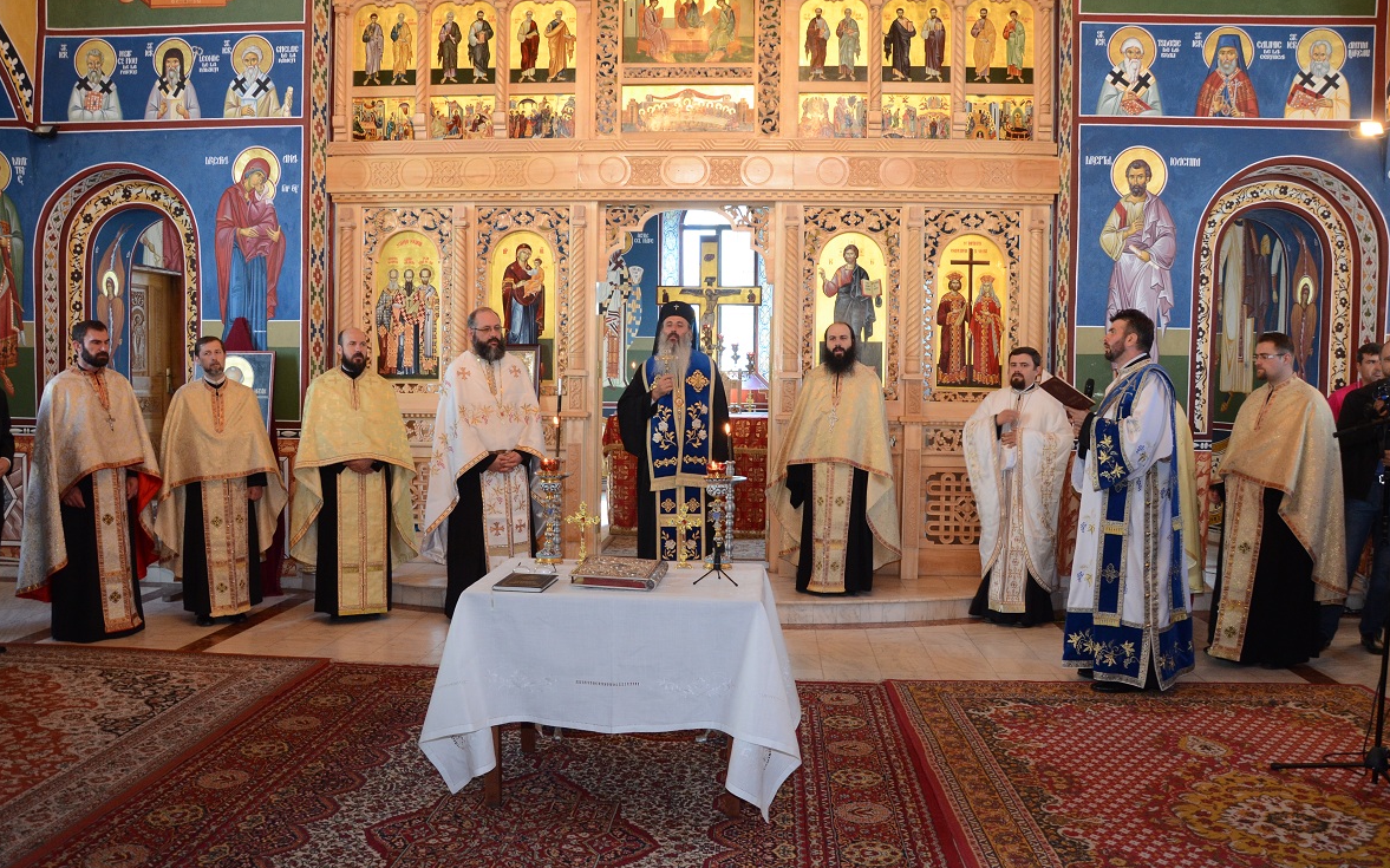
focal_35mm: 28
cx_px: 683
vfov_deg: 44.5
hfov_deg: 66.5
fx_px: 1060
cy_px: 428
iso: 1000
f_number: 5
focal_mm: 18
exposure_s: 1/30
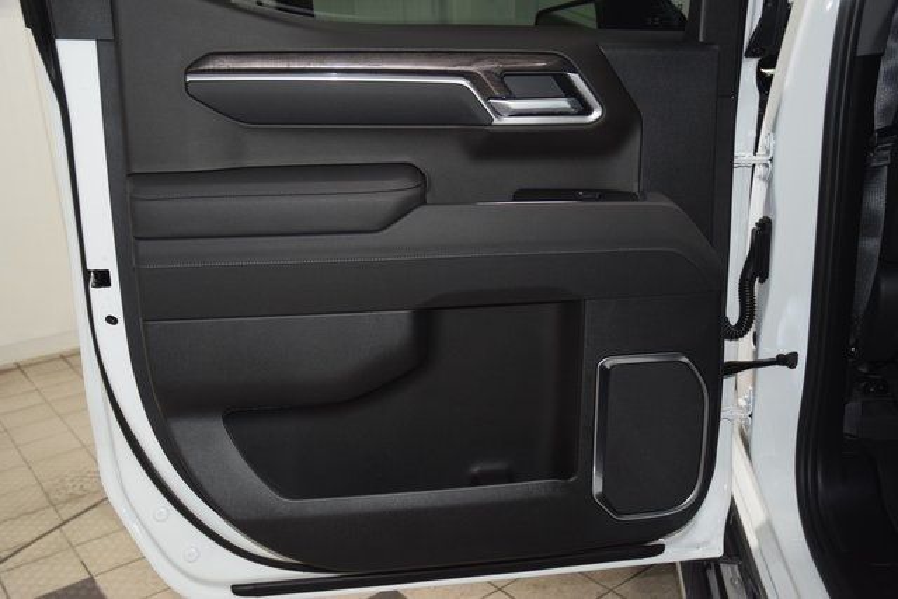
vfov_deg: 36.9
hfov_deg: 53.1
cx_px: 449
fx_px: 898
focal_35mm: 36
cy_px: 300
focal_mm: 24
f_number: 4
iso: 800
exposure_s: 1/60
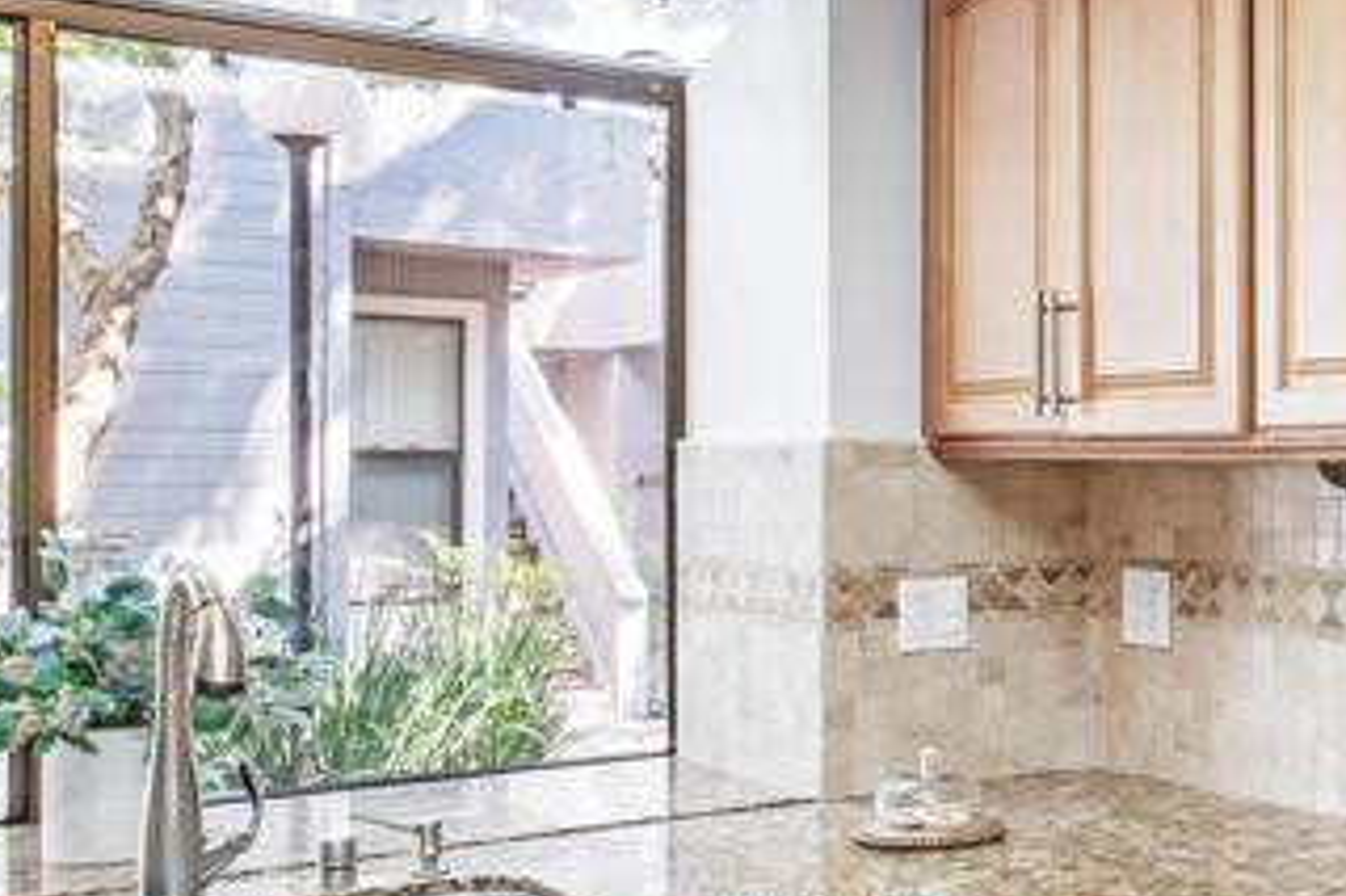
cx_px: 1485
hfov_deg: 35.2
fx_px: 1794
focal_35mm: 48
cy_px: 444
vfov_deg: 28.0
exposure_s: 1/4
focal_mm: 10
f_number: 8
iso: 160
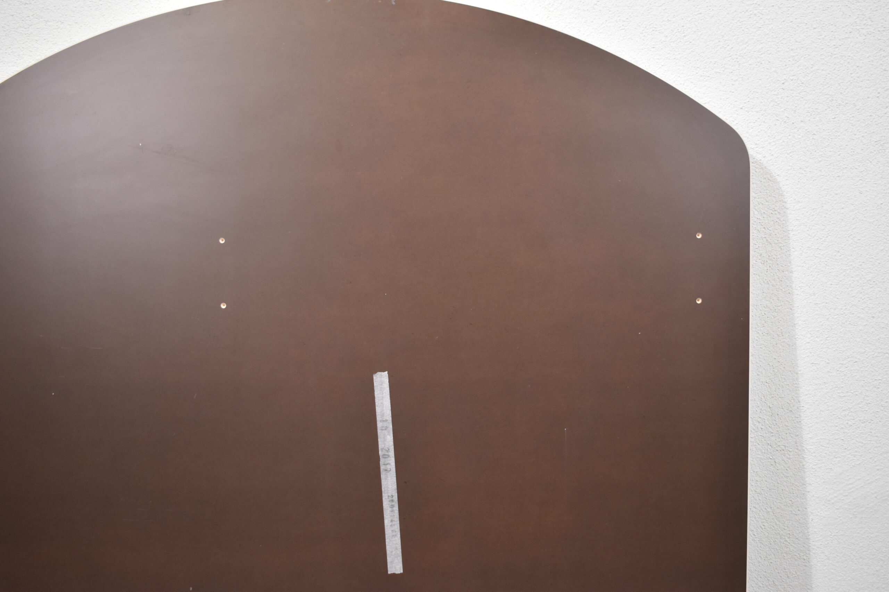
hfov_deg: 46.4
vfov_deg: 31.9
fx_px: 1037
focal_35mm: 42
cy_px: 296
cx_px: 444
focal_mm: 28
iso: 800
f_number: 4.2
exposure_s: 1/125
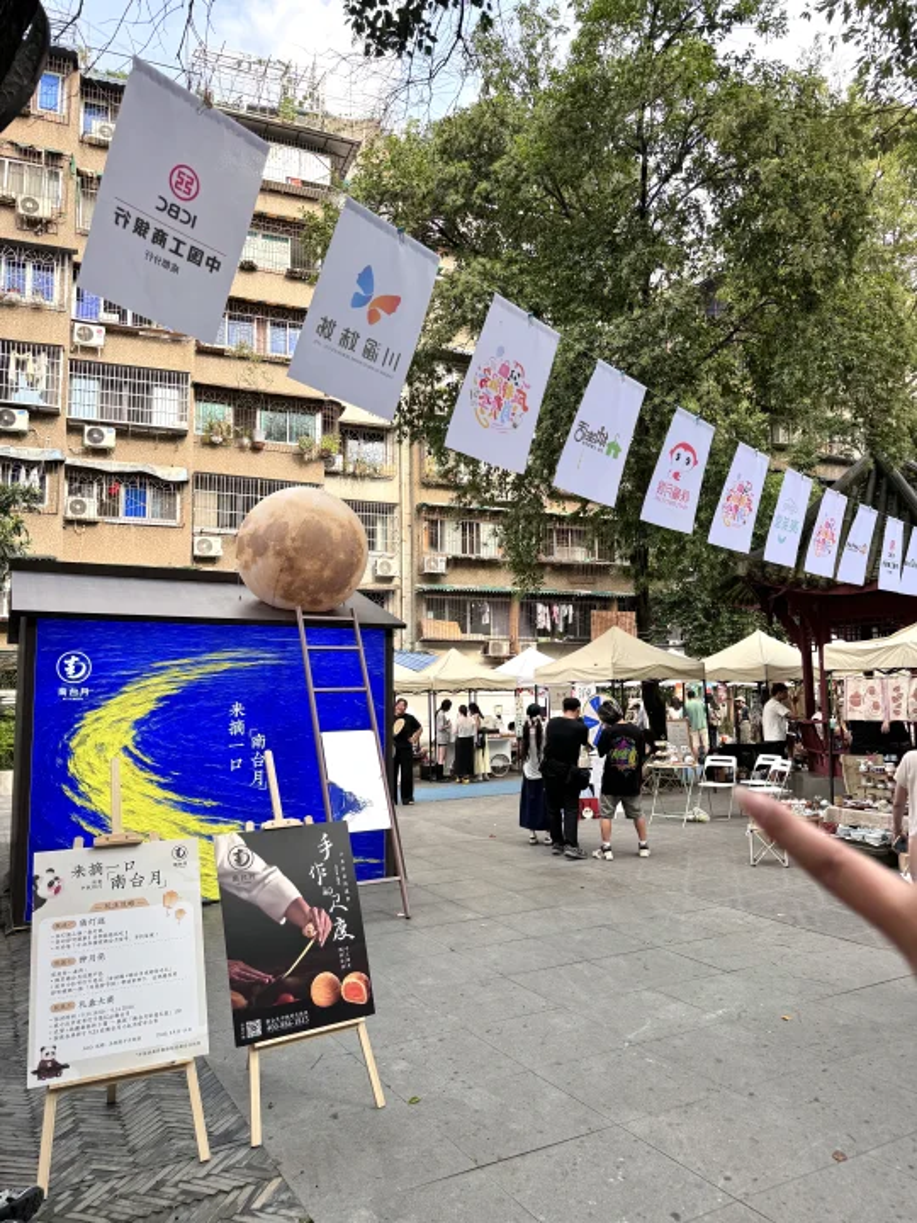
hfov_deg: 56.8
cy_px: 612
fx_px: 848
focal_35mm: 24
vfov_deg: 71.6
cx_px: 458
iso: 80
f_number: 1.78
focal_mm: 6.76
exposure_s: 1/451
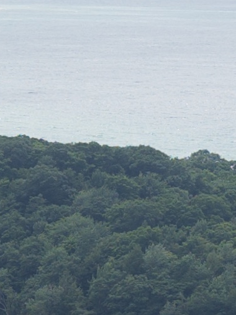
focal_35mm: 604
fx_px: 5486
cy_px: 138
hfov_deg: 2.5
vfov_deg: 3.3
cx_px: 126
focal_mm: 53
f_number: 4.5
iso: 100
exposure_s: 1/640
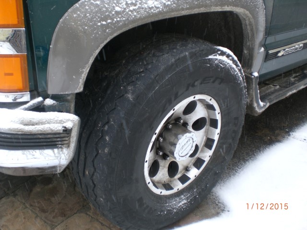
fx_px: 337
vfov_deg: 37.7
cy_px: 115
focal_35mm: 38
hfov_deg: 49.0
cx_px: 154
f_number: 3.1
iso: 100
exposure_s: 1/80
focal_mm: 6.3
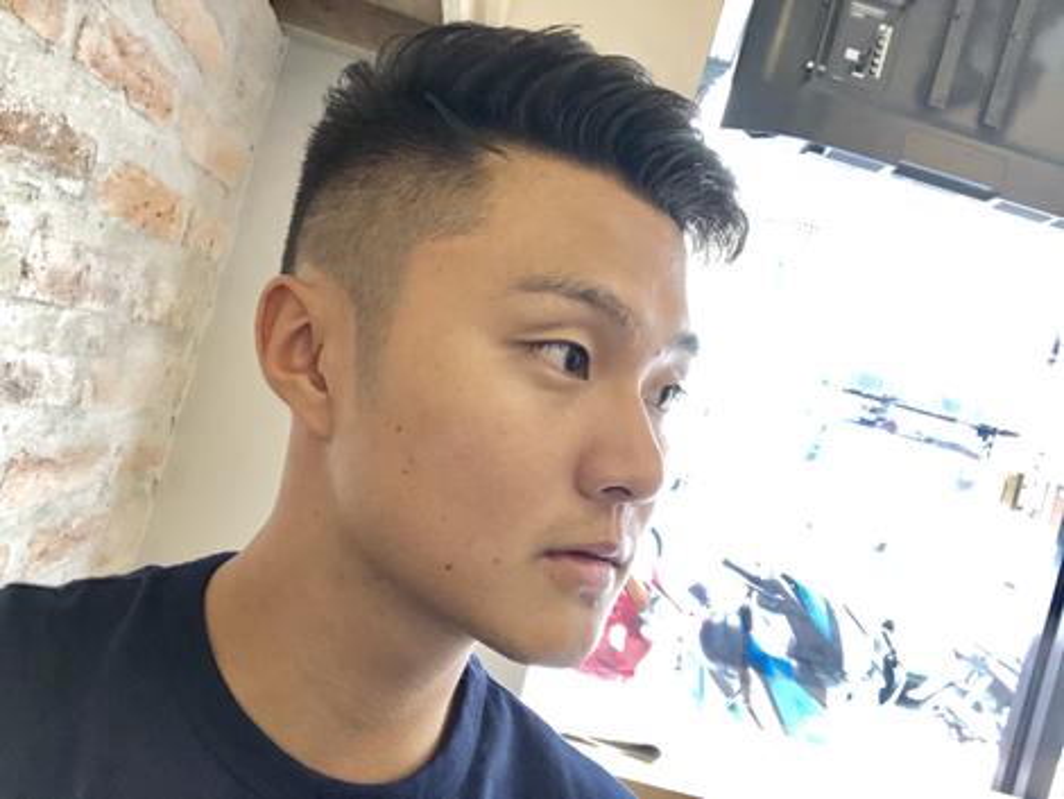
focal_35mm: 32
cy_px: 400
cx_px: 532
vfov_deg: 44.2
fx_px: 984
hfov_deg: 56.8
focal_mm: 2.87
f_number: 2.2
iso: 250
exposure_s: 1/50
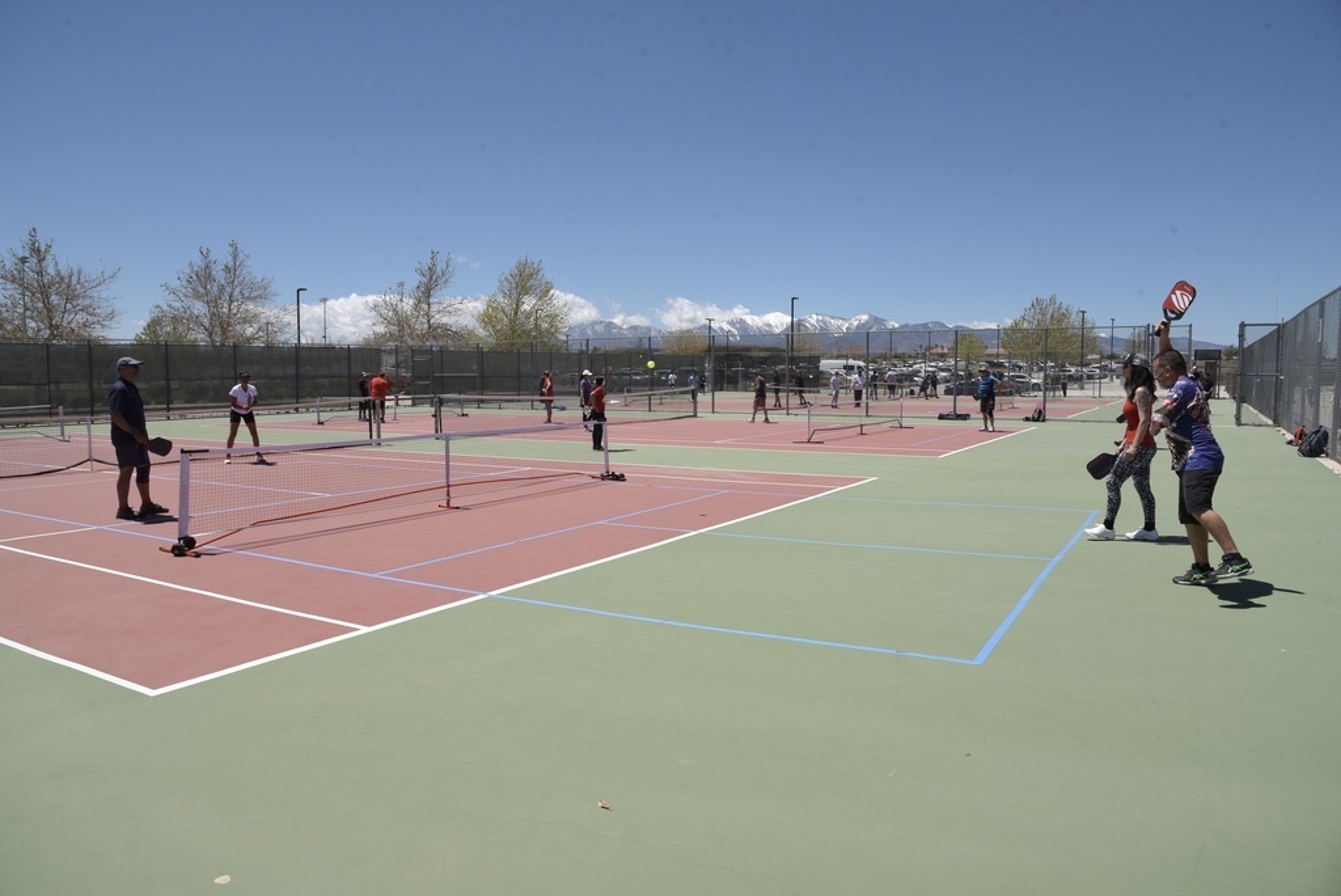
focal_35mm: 24
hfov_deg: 73.7
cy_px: 448
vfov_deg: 53.2
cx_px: 670
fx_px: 894
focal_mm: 24
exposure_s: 1/800
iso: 250
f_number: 11
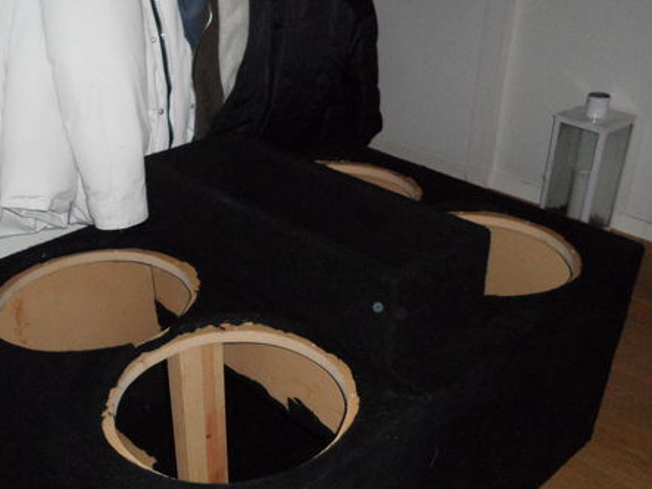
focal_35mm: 39
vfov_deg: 36.5
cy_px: 315
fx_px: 734
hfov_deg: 47.8
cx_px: 296
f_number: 8.9
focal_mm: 4.9
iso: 400
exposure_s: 1/45
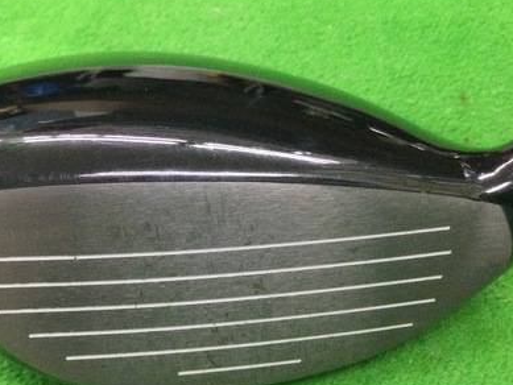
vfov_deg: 28.3
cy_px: 277
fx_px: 756
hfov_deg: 37.3
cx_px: 207
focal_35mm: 51
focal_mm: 3.3
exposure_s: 1/30
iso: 200
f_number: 2.4
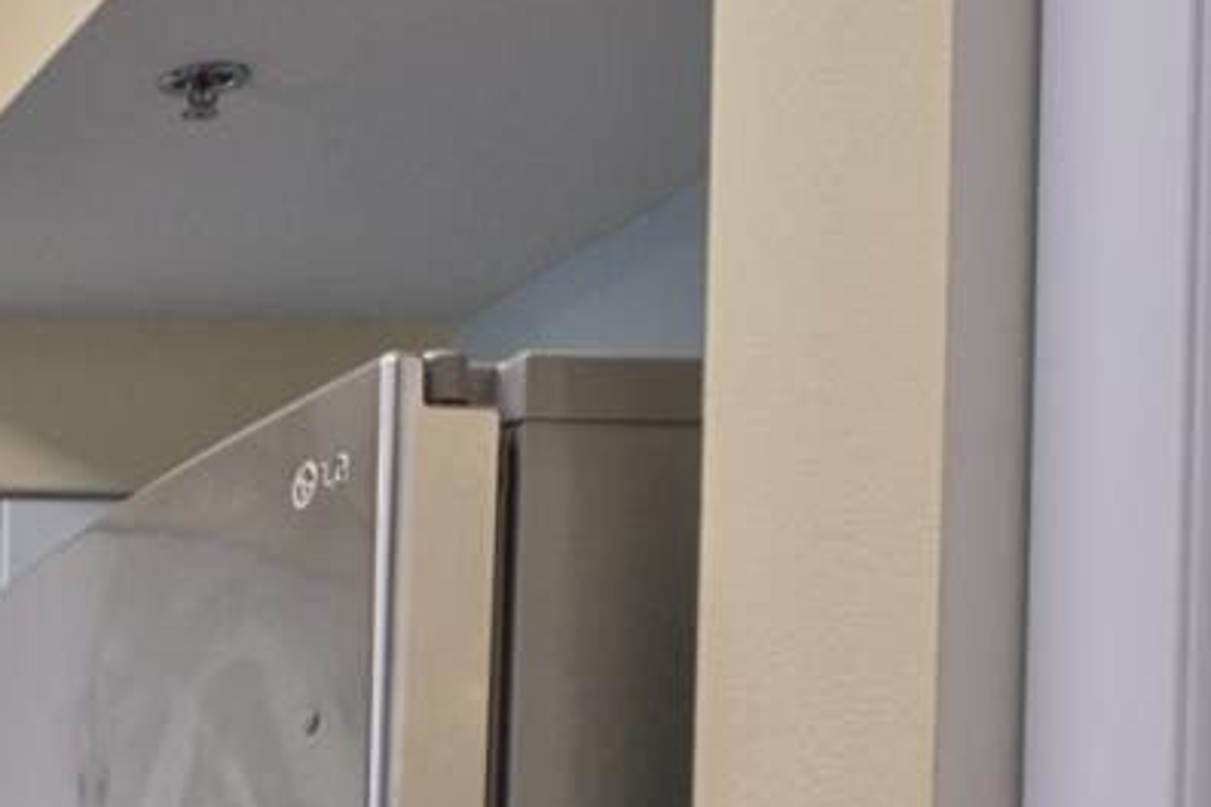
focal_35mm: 91
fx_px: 3061
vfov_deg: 13.4
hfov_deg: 18.2
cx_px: -905
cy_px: 1487
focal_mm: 12
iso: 500
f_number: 8
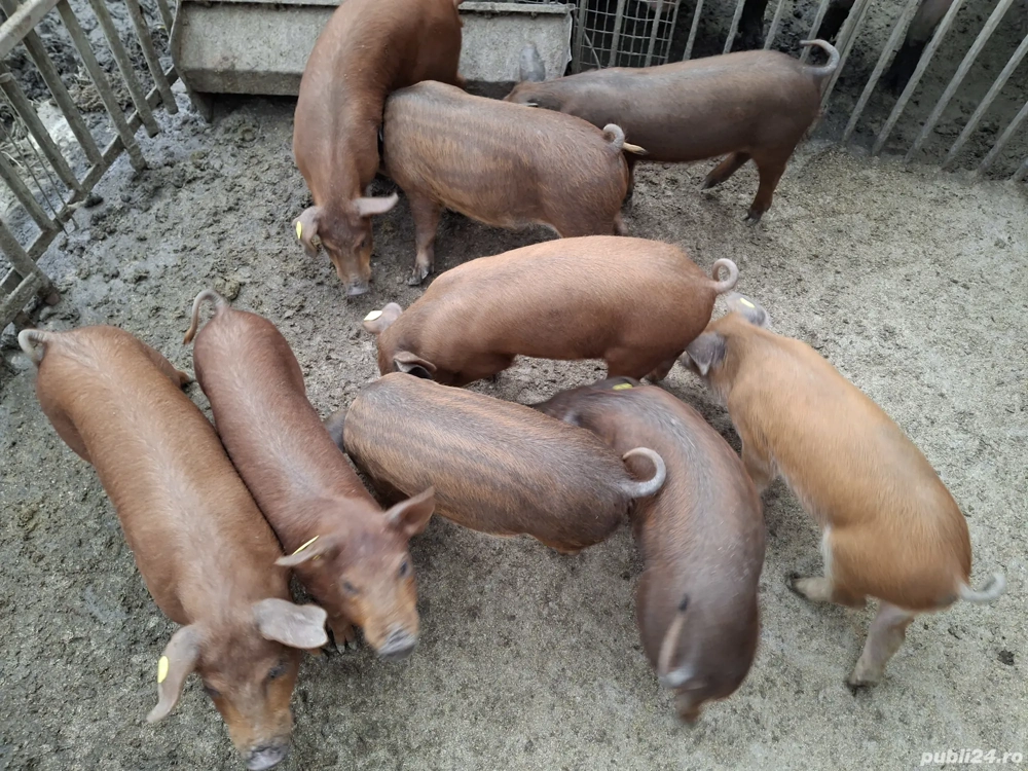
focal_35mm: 25
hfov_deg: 69.4
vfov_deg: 54.9
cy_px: 386
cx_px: 514
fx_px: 742
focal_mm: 4.69
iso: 100
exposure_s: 1/100
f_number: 1.8
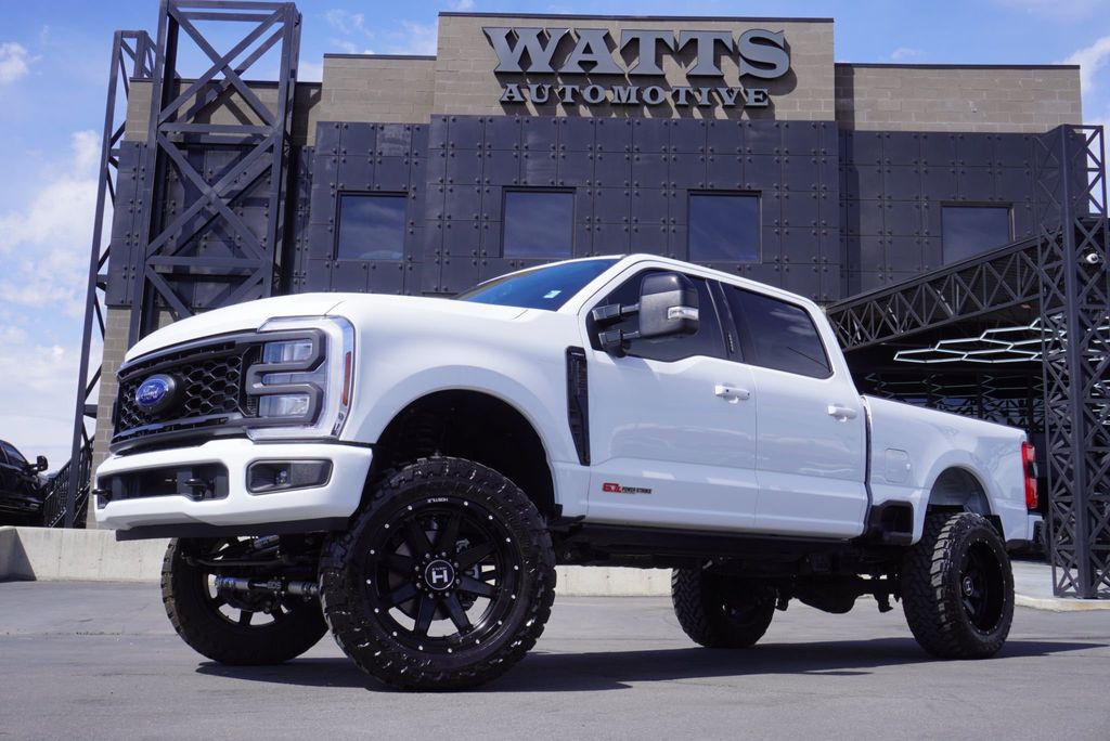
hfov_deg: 51.3
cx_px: 555
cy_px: 370
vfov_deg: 35.5
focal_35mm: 38
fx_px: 1157
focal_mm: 25
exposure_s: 1/125
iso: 100
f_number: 10
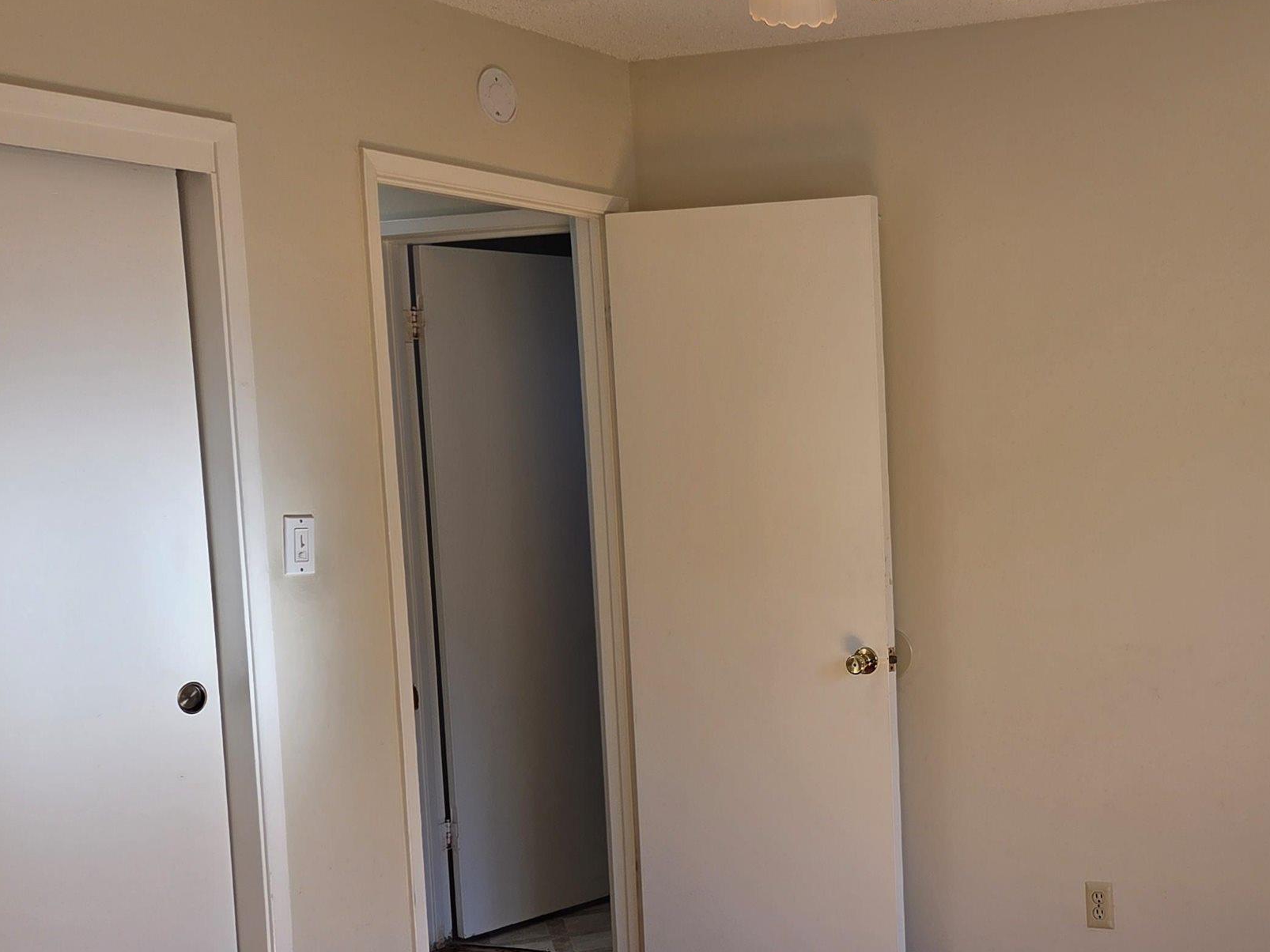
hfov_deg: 40.3
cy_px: 586
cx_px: 1098
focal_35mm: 44
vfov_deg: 32.7
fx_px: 1614
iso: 25
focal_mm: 5.4
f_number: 1.8
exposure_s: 1/128
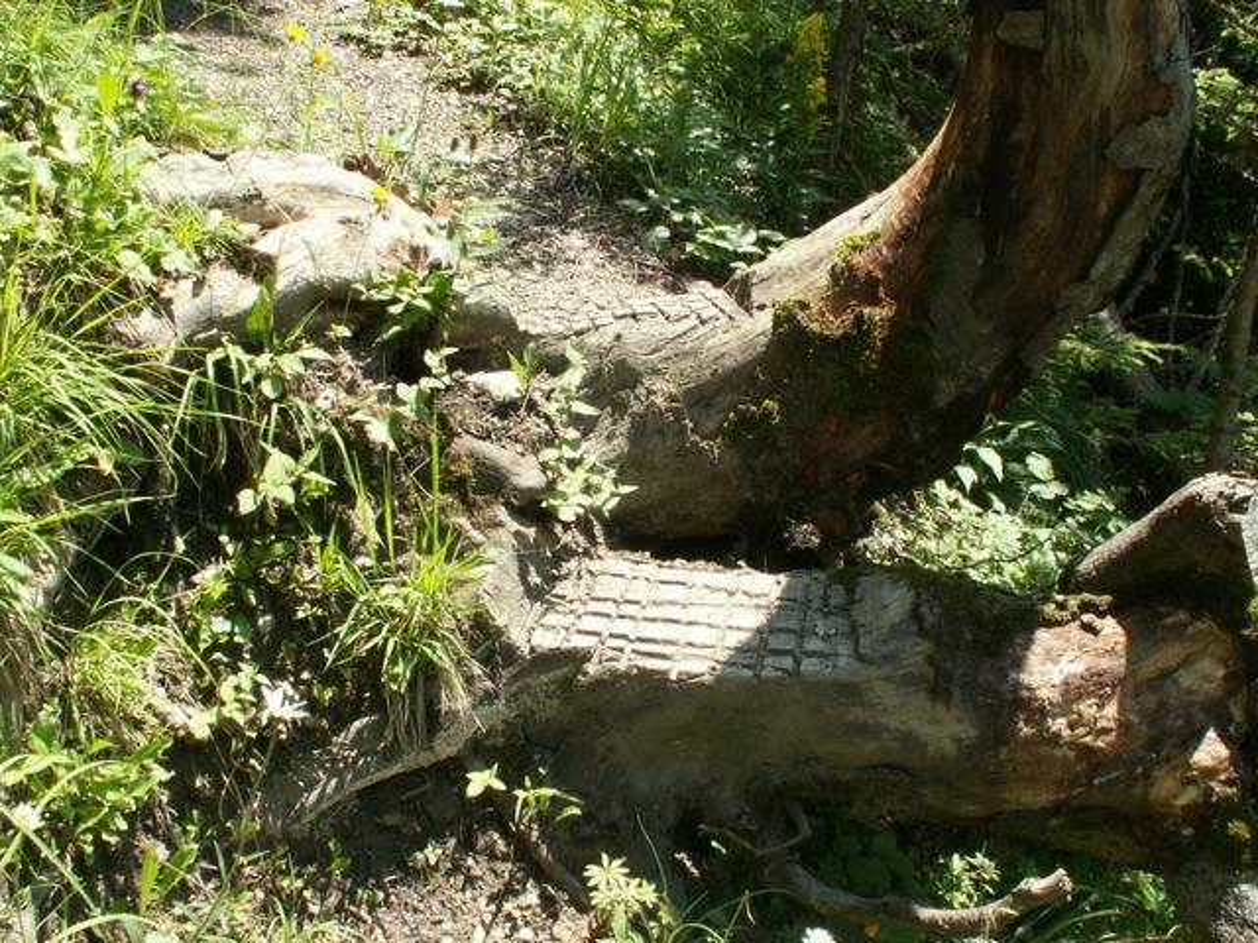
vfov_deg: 40.7
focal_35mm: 35
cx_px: 629
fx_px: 1272
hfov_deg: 52.6
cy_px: 472
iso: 50
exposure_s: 1/50
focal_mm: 5.86
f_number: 7.1
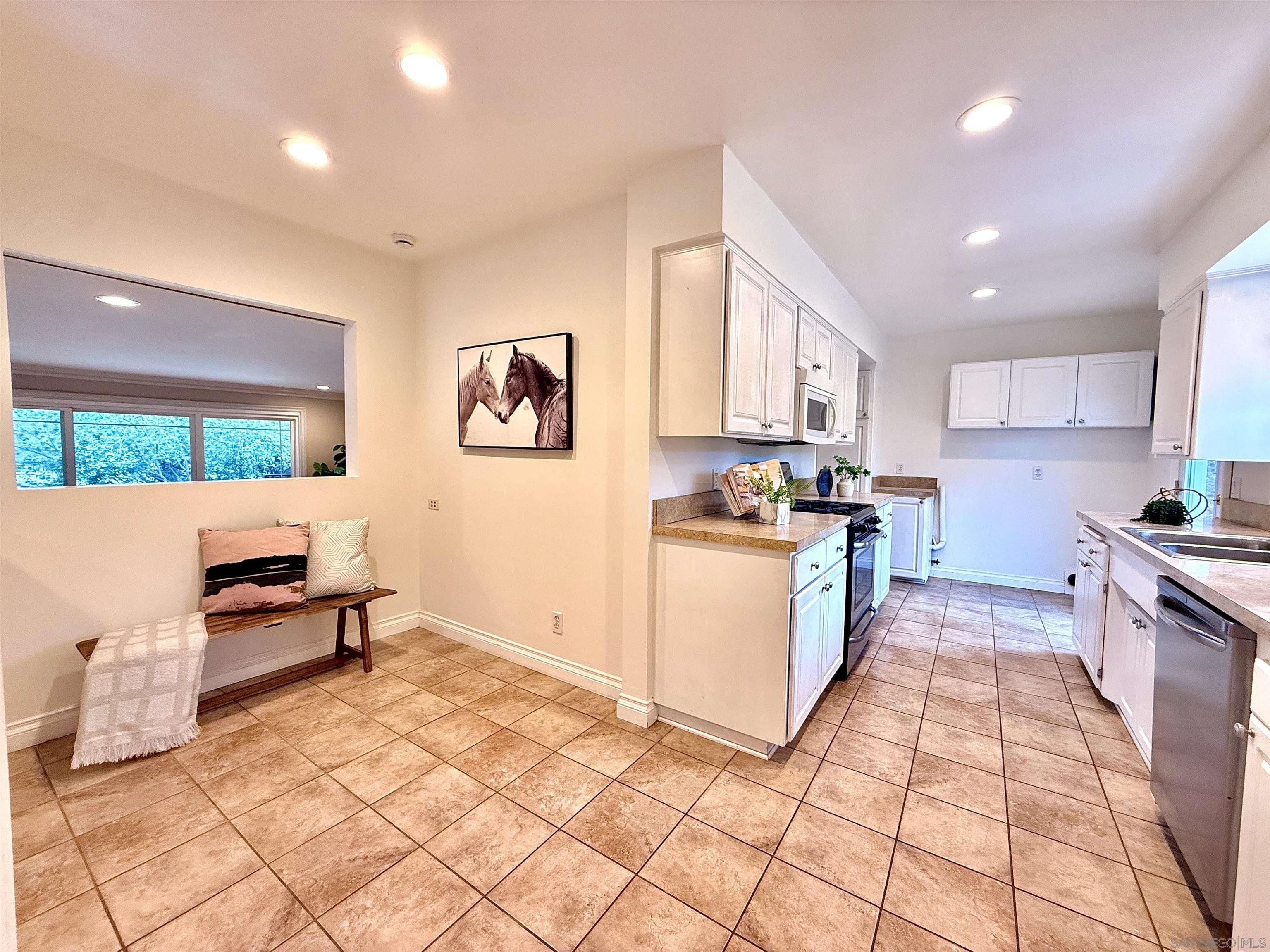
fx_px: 514
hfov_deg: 102.1
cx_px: 635
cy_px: 476
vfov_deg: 85.7
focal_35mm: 14
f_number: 2.2
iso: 320
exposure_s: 1/120
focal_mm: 2.22
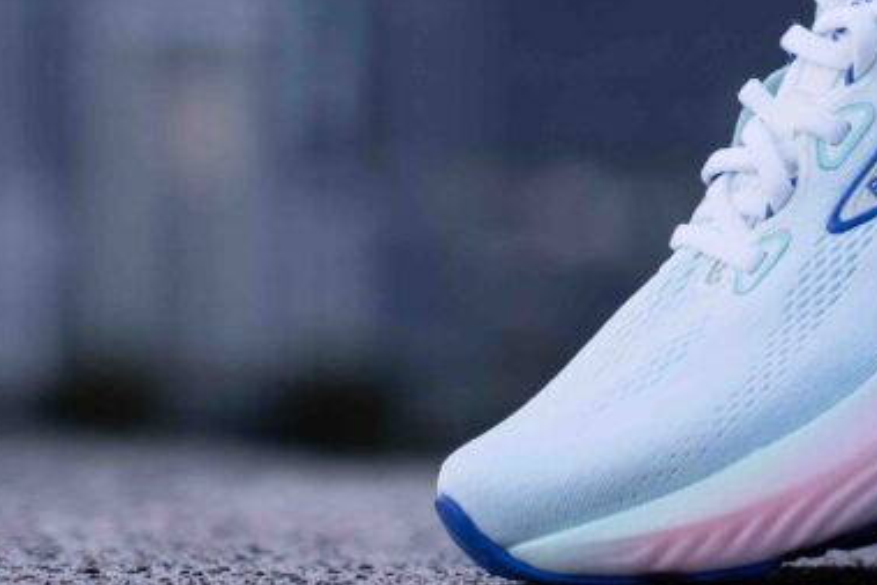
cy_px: 44
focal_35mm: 284
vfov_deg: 4.8
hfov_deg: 7.2
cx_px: 1020
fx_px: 6921
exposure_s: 1/320
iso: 400
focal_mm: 105
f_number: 4
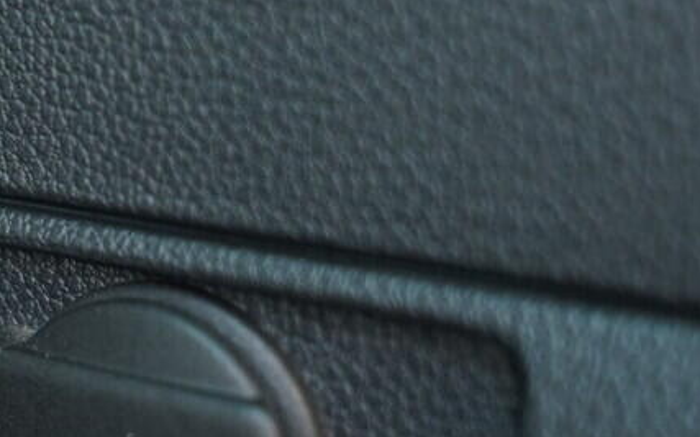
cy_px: 399
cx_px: -2
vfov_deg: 14.7
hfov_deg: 22.6
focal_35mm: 88
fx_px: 1679
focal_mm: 24
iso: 1000
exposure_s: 1/40
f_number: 2.8
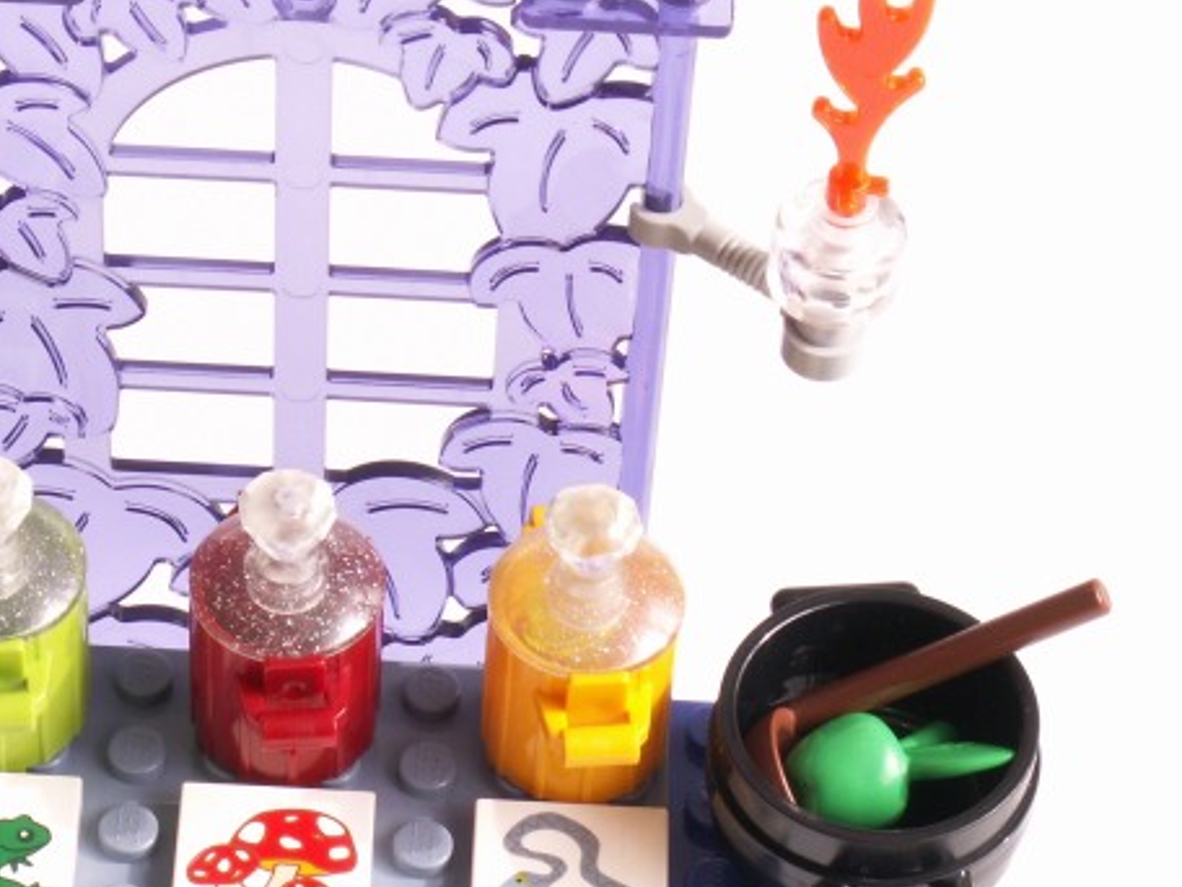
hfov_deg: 13.9
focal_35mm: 142
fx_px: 4849
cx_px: 373
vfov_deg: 10.4
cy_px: 687
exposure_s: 1/6
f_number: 8
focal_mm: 13.51
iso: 50
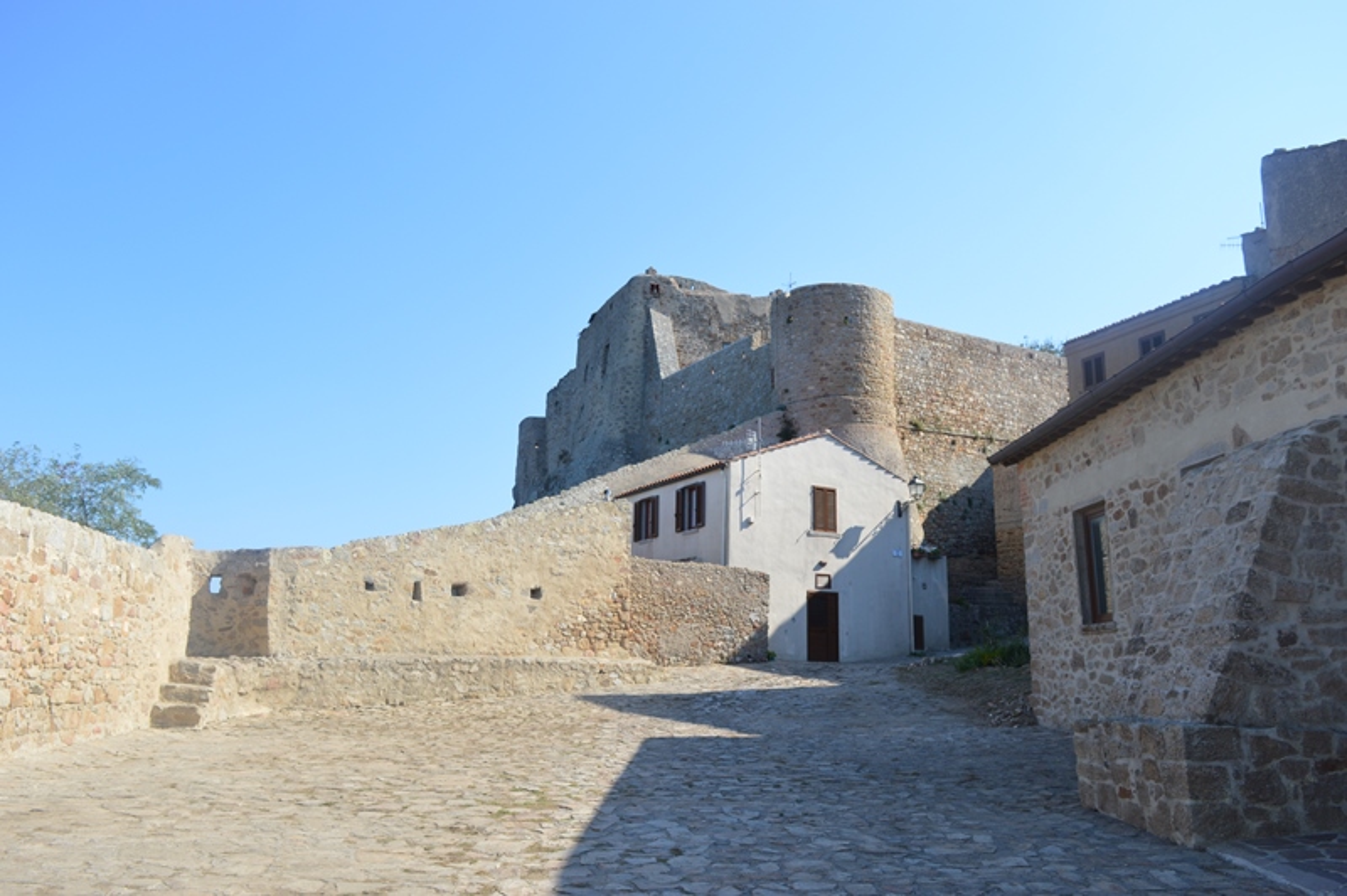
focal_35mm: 27
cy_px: 448
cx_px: 674
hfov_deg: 67.4
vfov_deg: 47.9
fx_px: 1009
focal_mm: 18
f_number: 8
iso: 100
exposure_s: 1/250
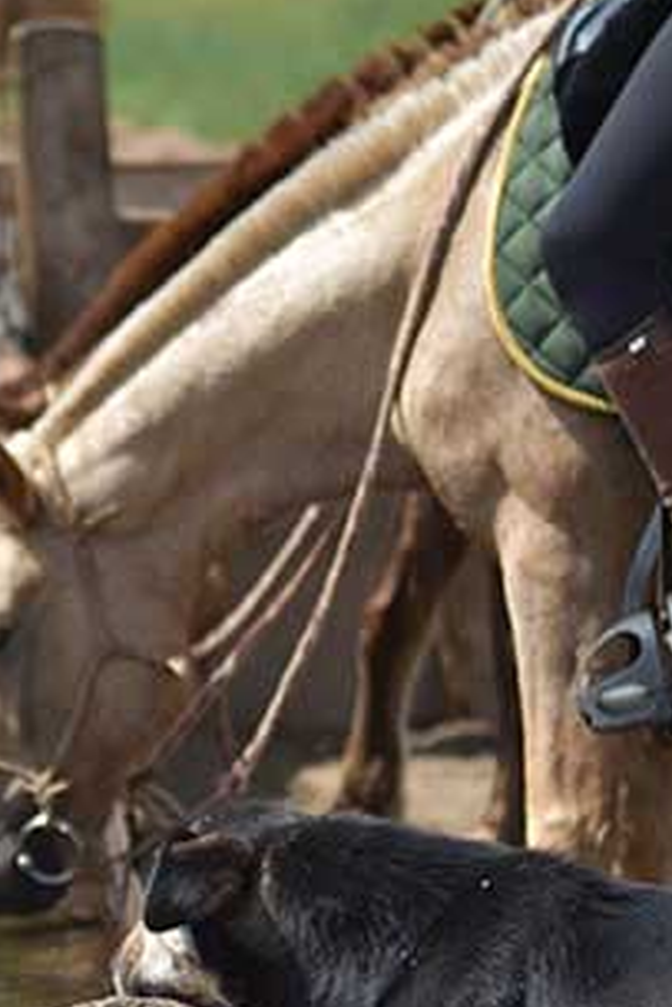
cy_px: 537
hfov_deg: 6.6
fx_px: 5789
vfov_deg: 9.9
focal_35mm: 207
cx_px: 46
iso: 125
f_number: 2.8
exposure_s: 1/2000
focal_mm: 70
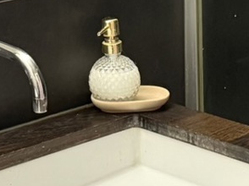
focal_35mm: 157
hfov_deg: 12.6
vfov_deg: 9.4
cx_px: 114
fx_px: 1128
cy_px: 3
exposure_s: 1/33
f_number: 1.78
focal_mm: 6.76
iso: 640
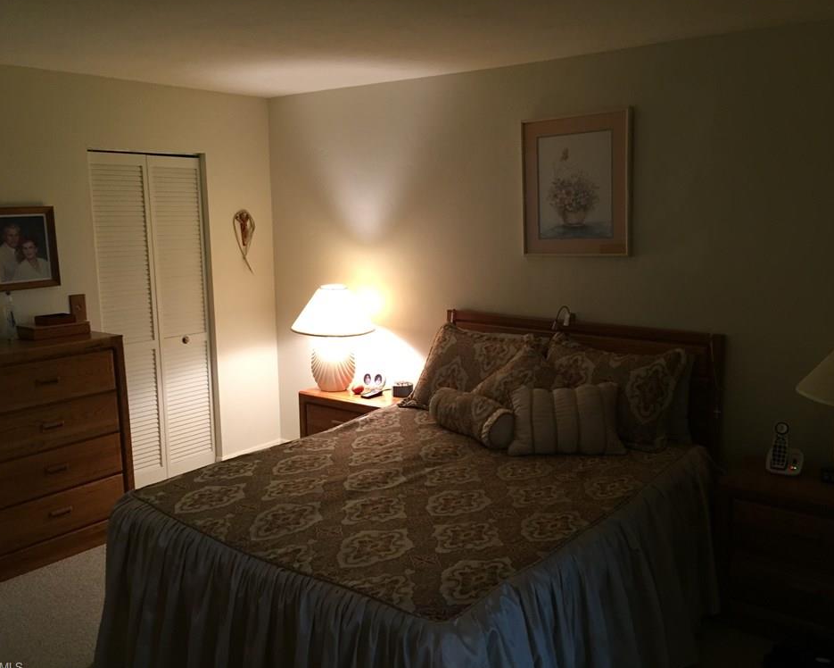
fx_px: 765
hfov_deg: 57.2
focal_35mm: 31
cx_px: 414
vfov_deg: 47.1
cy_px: 333
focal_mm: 4.15
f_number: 2.2
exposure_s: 1/33
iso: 160
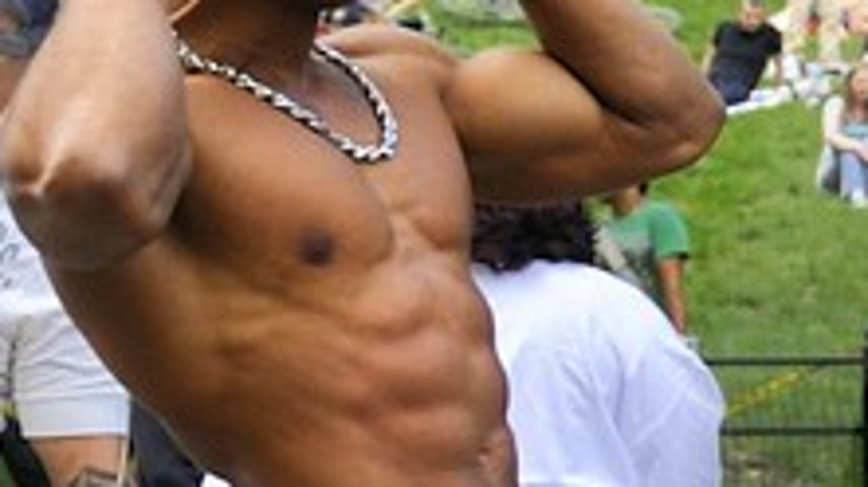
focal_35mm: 220
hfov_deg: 8.7
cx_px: 2262
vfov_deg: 5.5
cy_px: 774
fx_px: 5060
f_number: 5
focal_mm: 29
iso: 400
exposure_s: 1/400
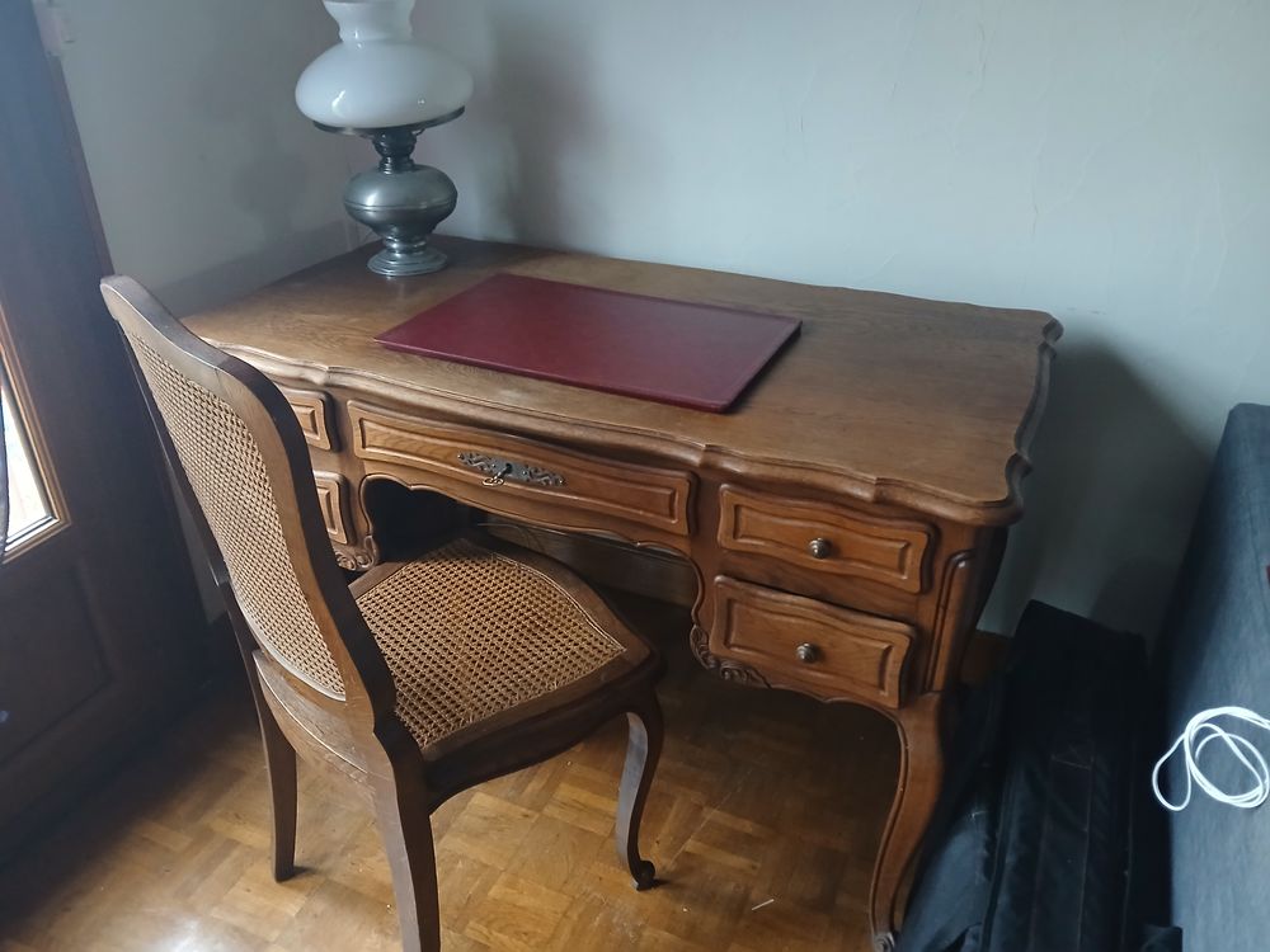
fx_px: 954
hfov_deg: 67.3
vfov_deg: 53.1
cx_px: 635
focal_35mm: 26
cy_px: 476
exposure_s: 1/20
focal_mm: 3.98
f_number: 1.8
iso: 640
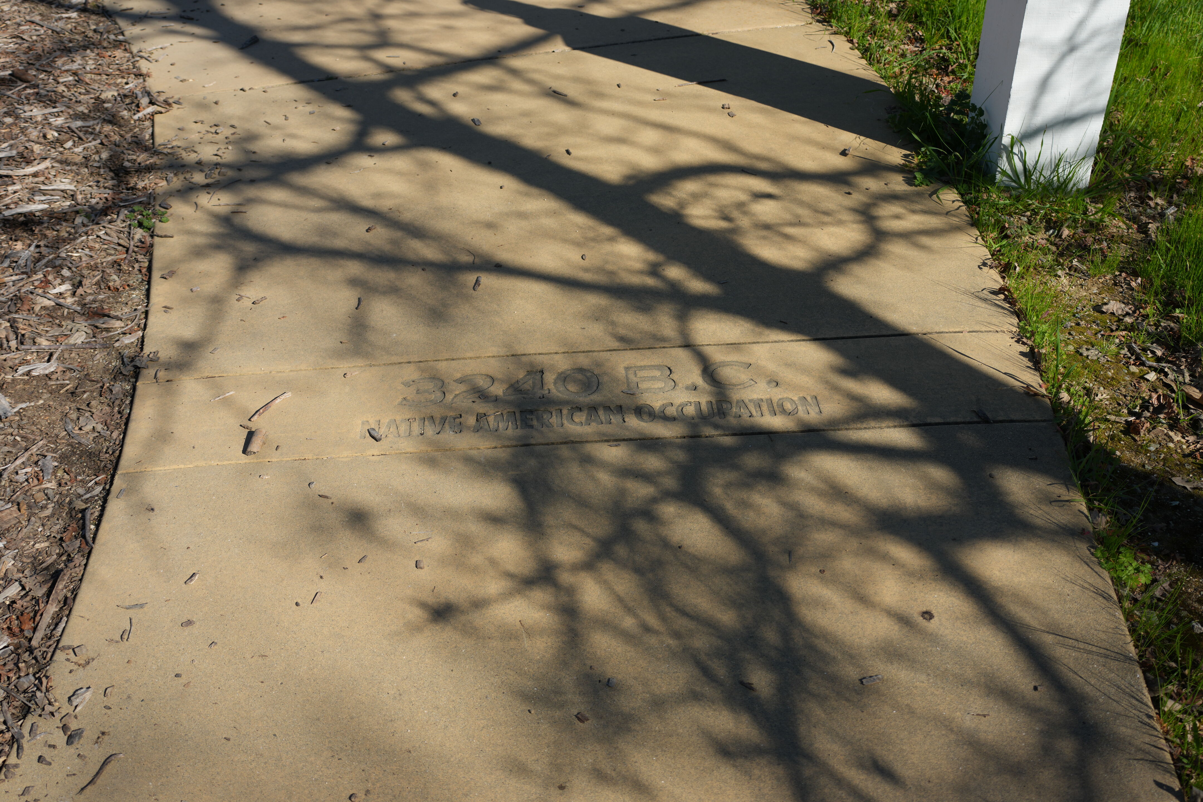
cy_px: 401
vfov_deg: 35.9
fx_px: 1236
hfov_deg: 51.9
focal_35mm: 37
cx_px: 602
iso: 100
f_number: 5.6
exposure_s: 1/500
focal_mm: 37
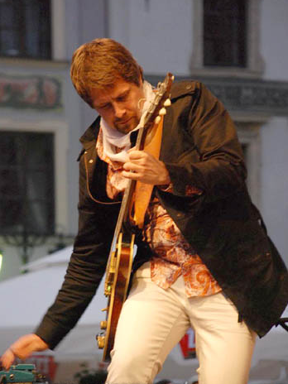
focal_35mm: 204
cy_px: 180
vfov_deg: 9.7
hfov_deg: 7.3
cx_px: 144
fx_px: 2258
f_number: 5.6
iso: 1250
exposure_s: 1/25
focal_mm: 125
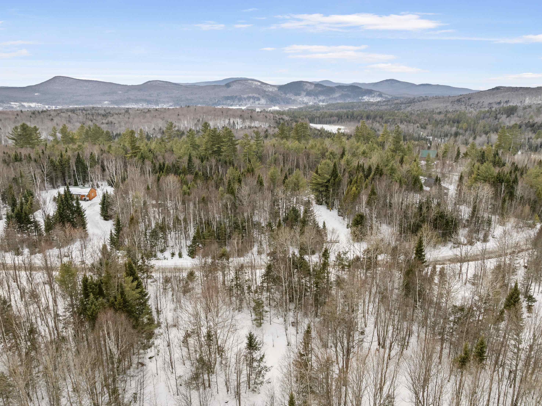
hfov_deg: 69.4
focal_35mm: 25
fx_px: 391
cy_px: 209
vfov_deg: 54.8
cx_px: 270
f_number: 2.8
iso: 210
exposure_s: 1/1600
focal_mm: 12.29
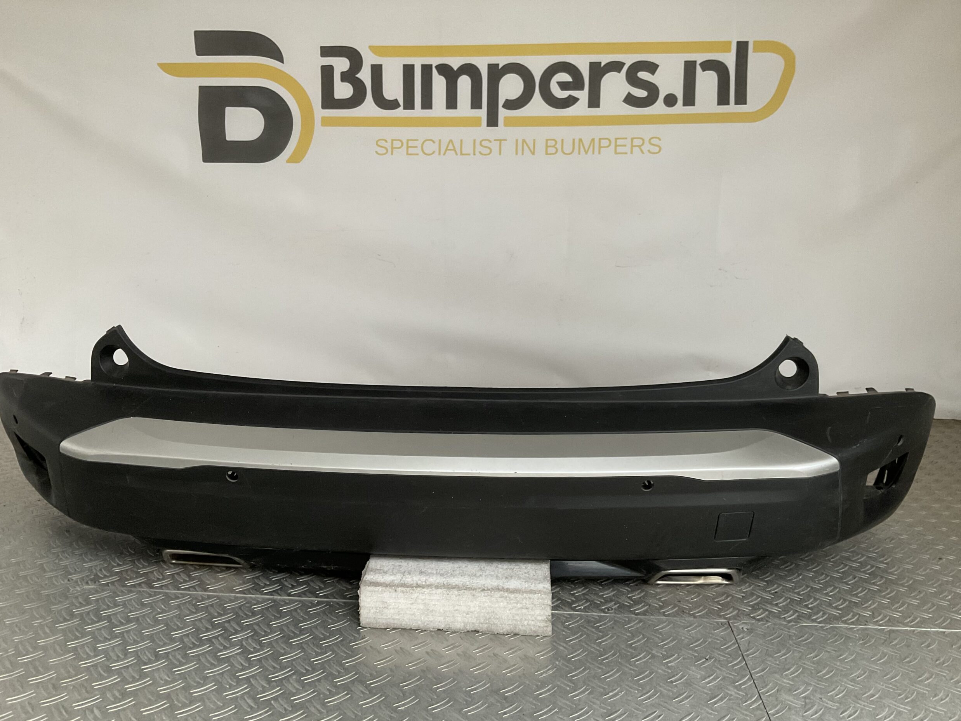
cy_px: 353
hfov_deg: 60.0
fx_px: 833
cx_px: 475
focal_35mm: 30
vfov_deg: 46.8
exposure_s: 1/50
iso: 160
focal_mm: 3
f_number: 1.8
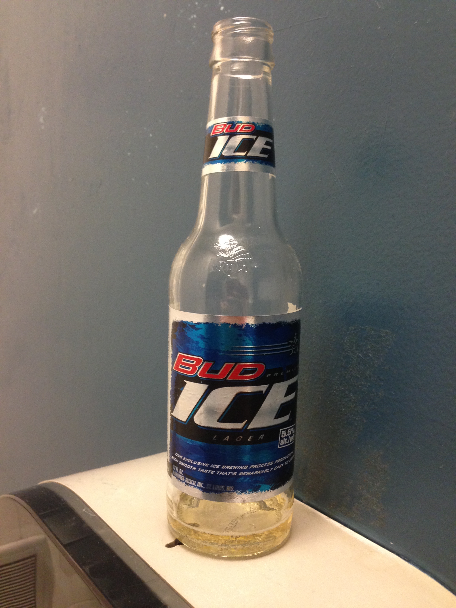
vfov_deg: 55.4
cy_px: 304
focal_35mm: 33
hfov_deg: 42.9
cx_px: 228
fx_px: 580
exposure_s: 1/20
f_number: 2.4
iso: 200
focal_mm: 4.12
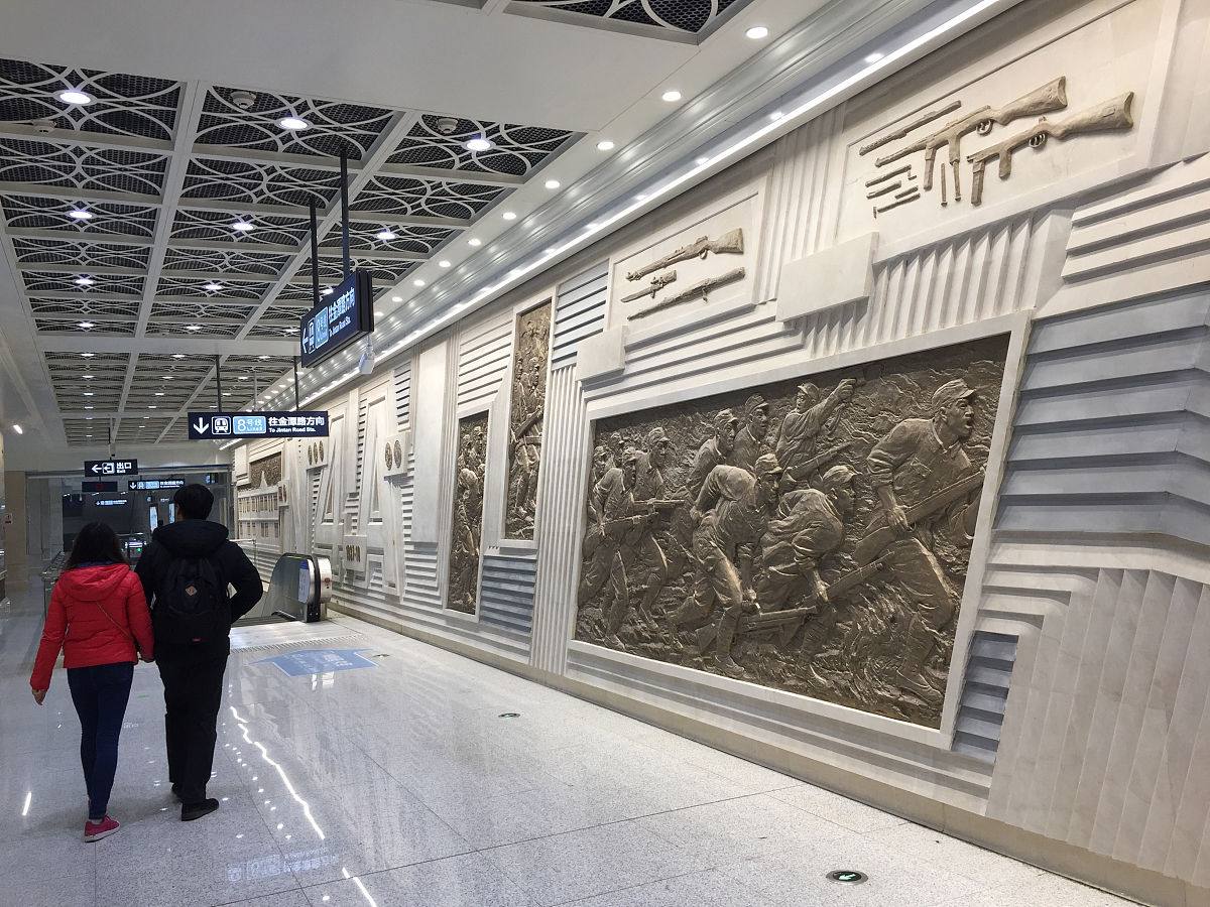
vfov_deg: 48.2
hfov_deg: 61.7
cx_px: 605
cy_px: 454
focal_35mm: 29
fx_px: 1014
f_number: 2.2
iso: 40
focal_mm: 4.15
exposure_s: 1/100
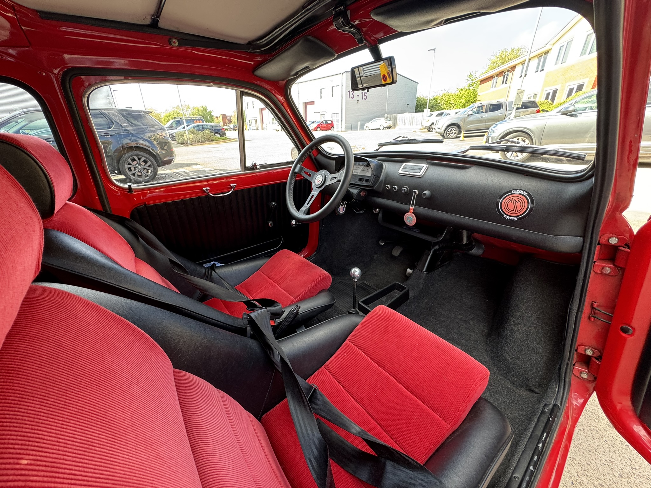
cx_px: 326
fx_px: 263
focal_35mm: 14
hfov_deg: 102.1
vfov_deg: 85.7
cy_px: 244
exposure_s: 1/99
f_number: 2.2
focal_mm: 2.22
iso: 125
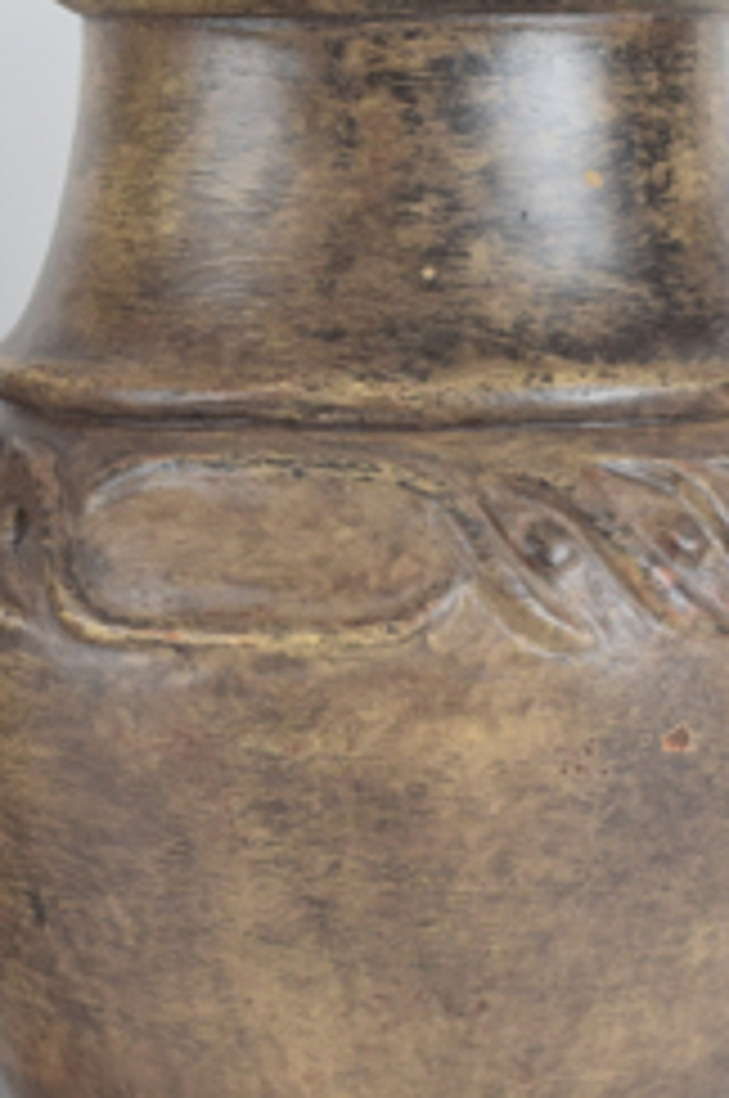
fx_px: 4082
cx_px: 436
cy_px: 749
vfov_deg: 15.3
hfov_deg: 10.2
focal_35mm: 134
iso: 800
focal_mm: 34
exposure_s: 1/125
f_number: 10
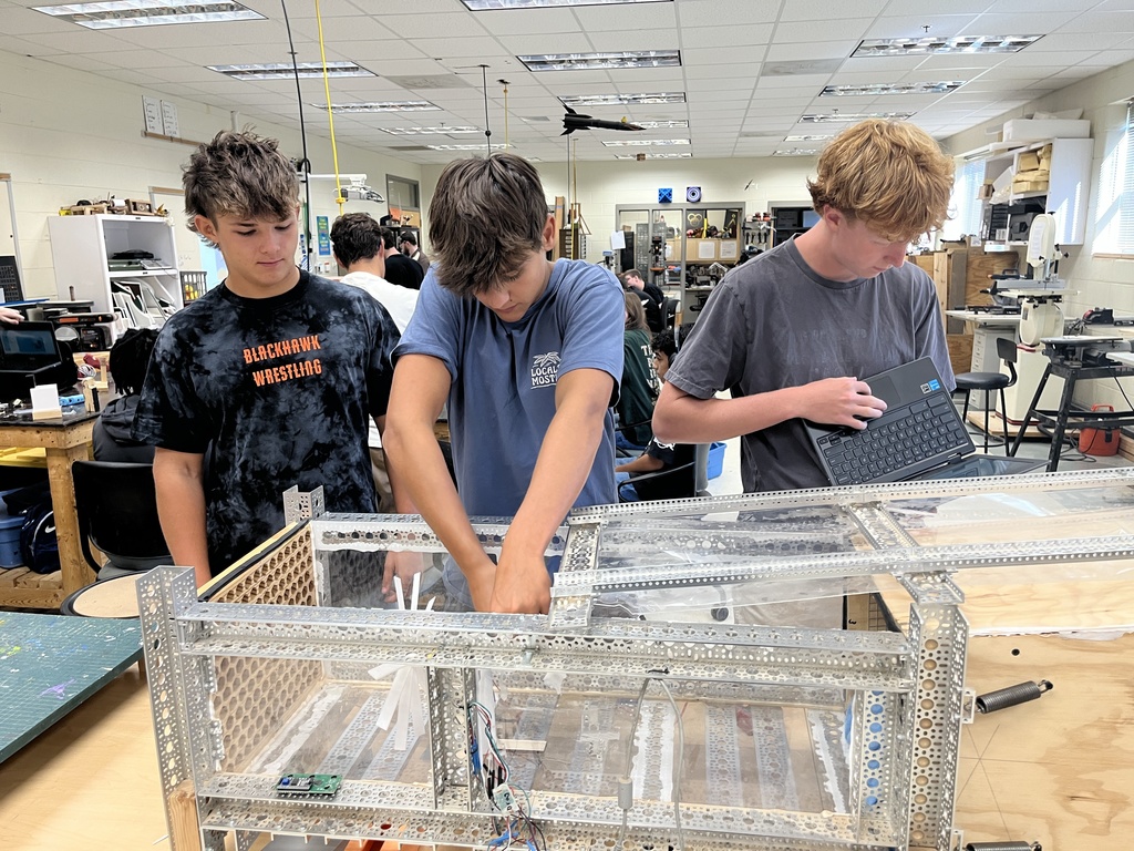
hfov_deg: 67.3
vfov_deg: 53.1
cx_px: 567
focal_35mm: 26
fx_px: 852
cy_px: 426
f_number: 1.6
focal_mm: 5.1
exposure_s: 1/60
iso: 100
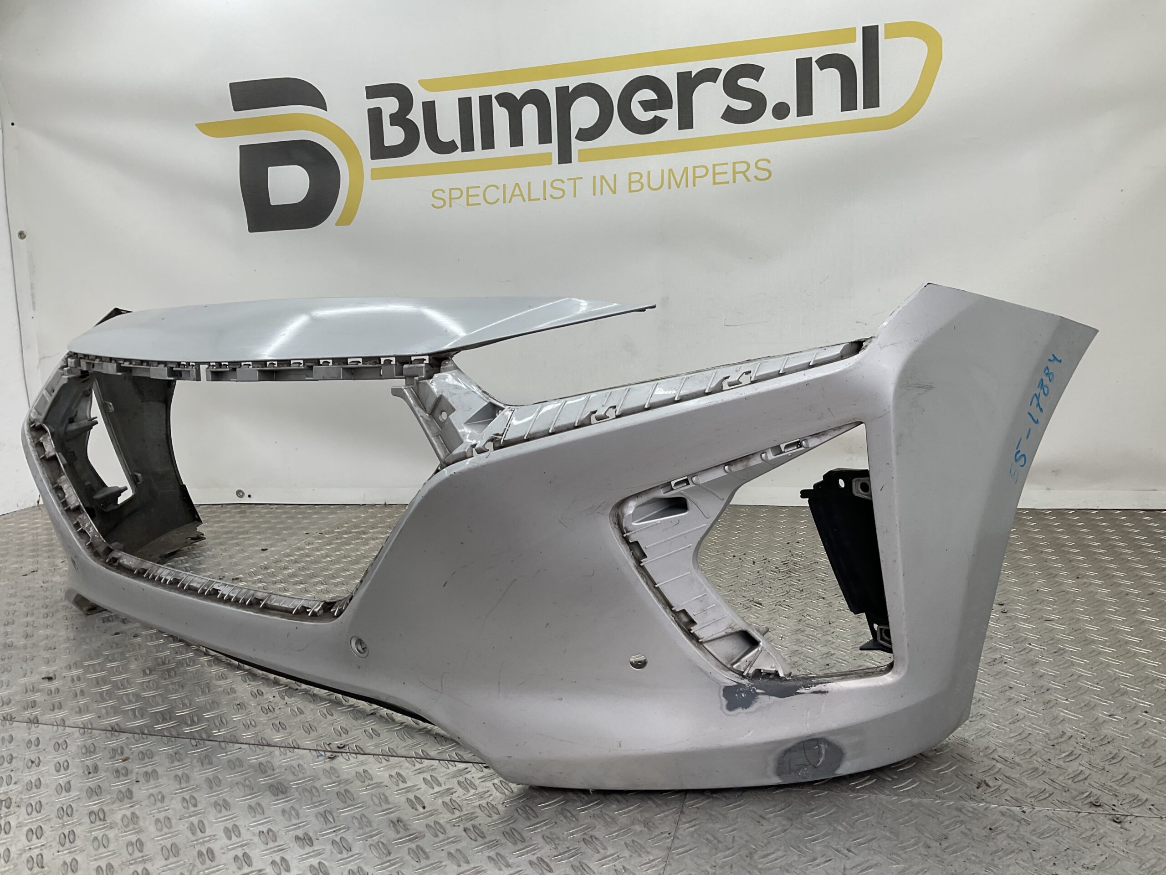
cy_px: 438
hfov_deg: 61.7
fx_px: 977
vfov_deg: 48.2
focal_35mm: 29
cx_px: 583
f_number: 1.8
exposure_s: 1/120
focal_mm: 3
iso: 16
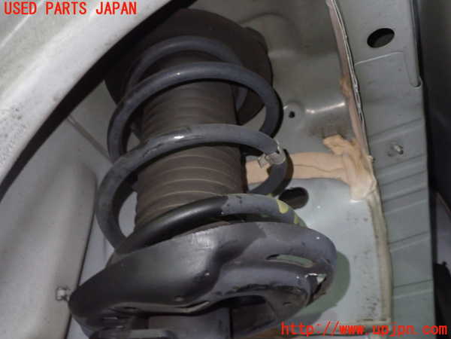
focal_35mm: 30
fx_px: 391
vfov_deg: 46.8
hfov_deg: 60.0
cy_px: 170
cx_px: 226
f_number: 2.3
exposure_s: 1/30
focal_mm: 5.4
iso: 800
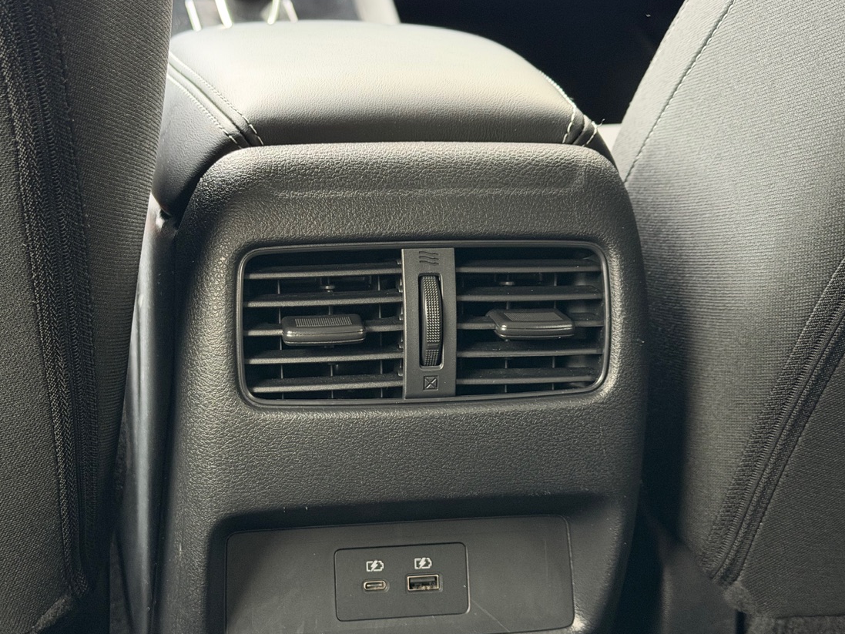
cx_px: 357
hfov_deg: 34.3
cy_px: 307
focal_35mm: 56
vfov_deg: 26.1
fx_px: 1367
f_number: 1.78
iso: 640
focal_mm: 6.76
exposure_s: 1/25
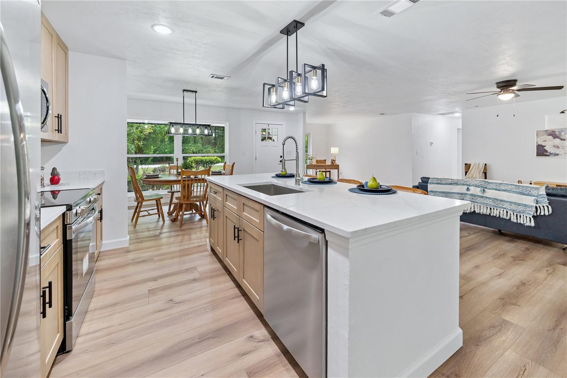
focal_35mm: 14
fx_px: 221
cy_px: 189
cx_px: 284
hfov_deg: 104.2
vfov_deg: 81.2
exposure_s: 1/30
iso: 400
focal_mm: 14
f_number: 8
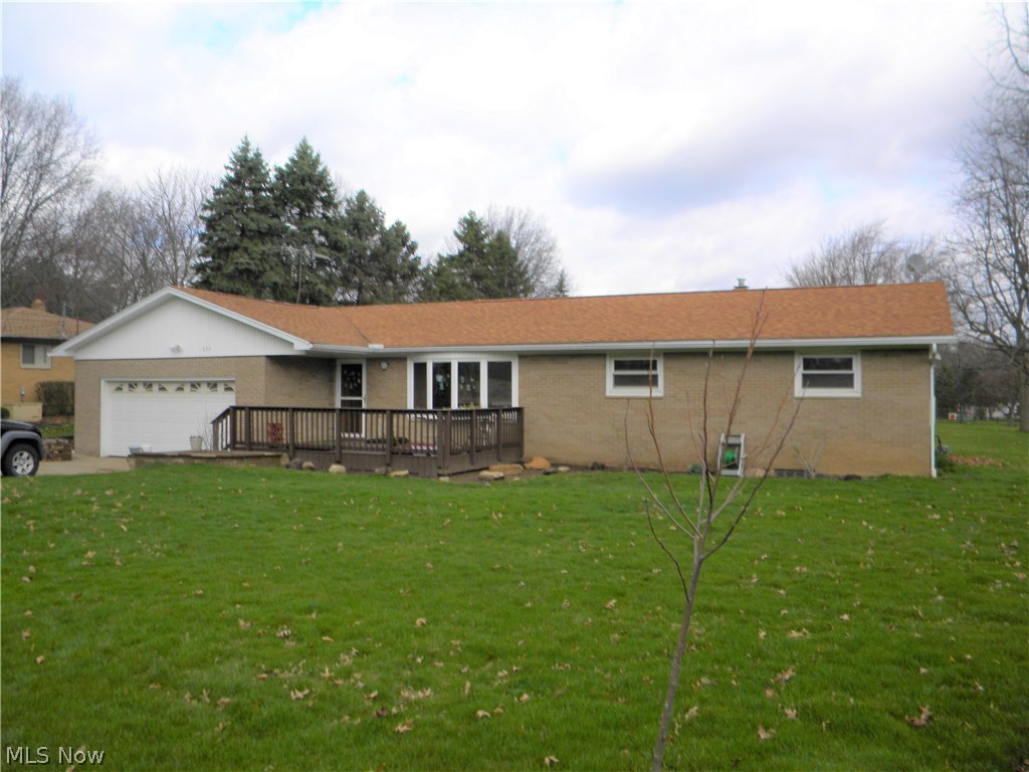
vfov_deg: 49.7
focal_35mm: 28
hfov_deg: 63.4
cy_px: 386
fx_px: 832
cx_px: 514
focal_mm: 5
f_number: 3.5
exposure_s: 1/761
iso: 80
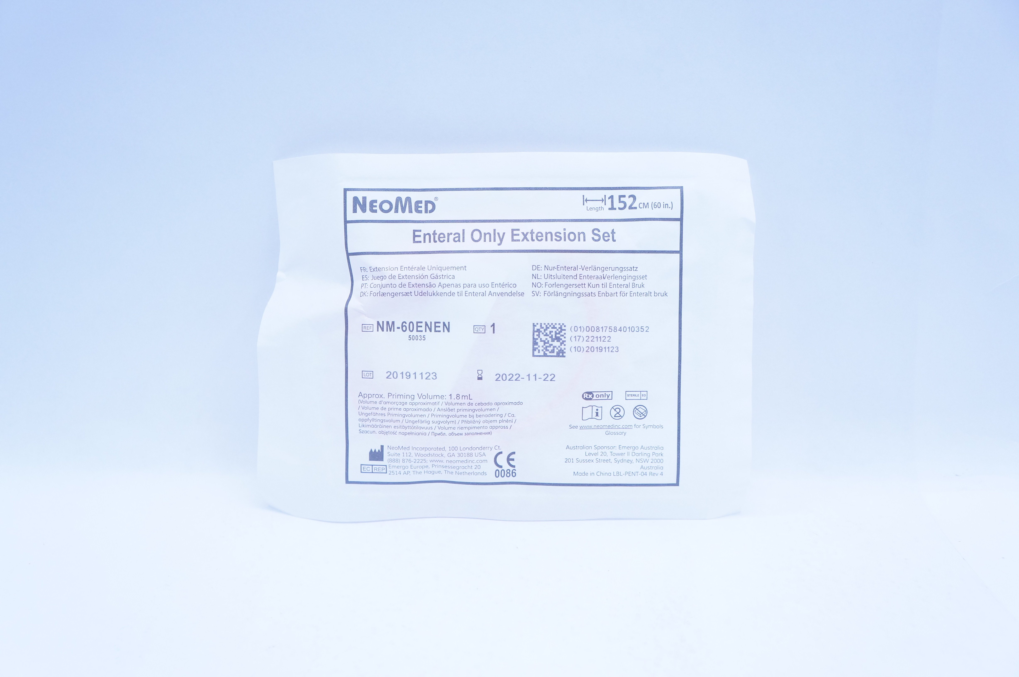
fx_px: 1103
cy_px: 338
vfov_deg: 34.1
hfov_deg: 49.6
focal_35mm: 39
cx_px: 510
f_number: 4.5
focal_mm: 26
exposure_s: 1/200
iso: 800
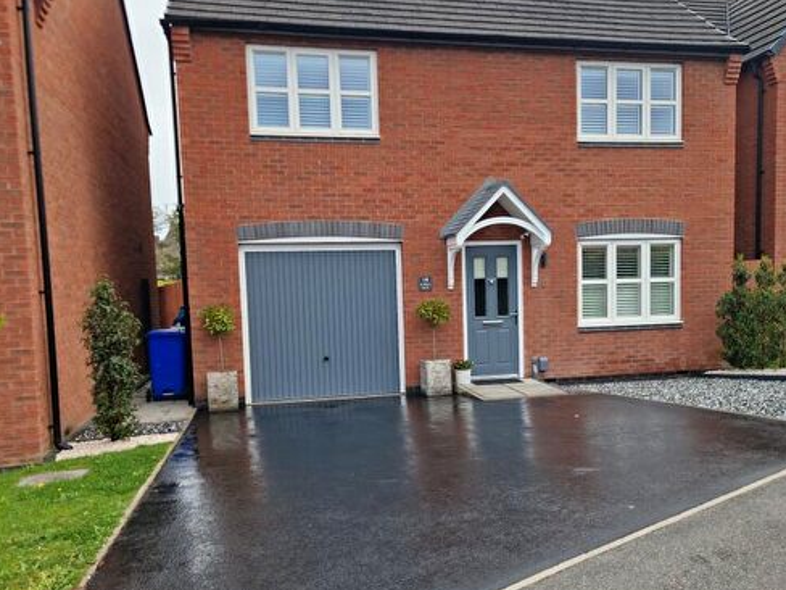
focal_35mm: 33
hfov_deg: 55.1
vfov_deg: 42.8
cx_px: 454
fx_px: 749
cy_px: 341
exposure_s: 1/180
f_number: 1.8
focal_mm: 5.4
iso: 80
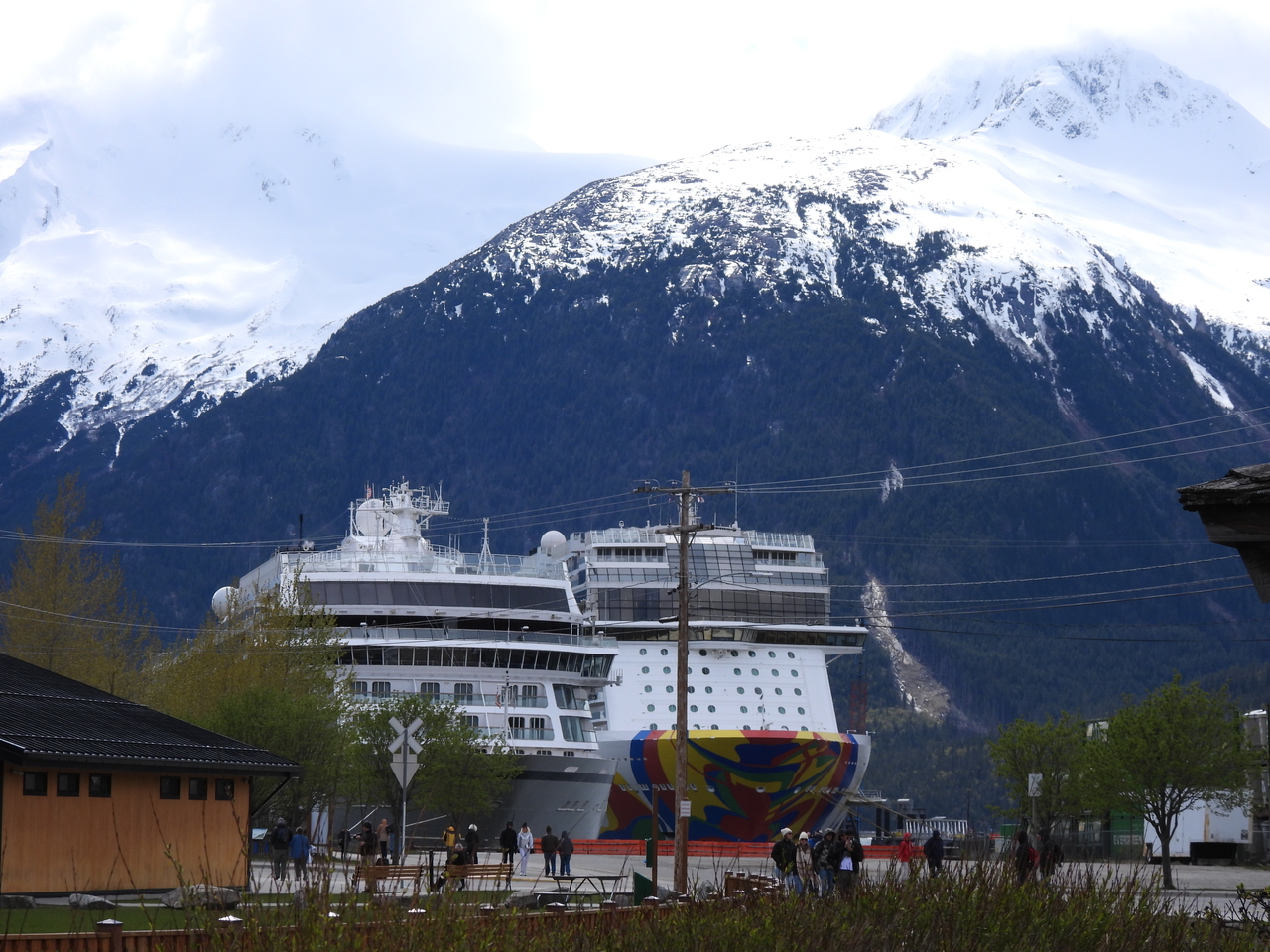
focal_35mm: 105
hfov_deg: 18.7
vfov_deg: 14.1
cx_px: 635
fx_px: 3852
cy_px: 476
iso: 100
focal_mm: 18.7
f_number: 4
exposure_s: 1/1250
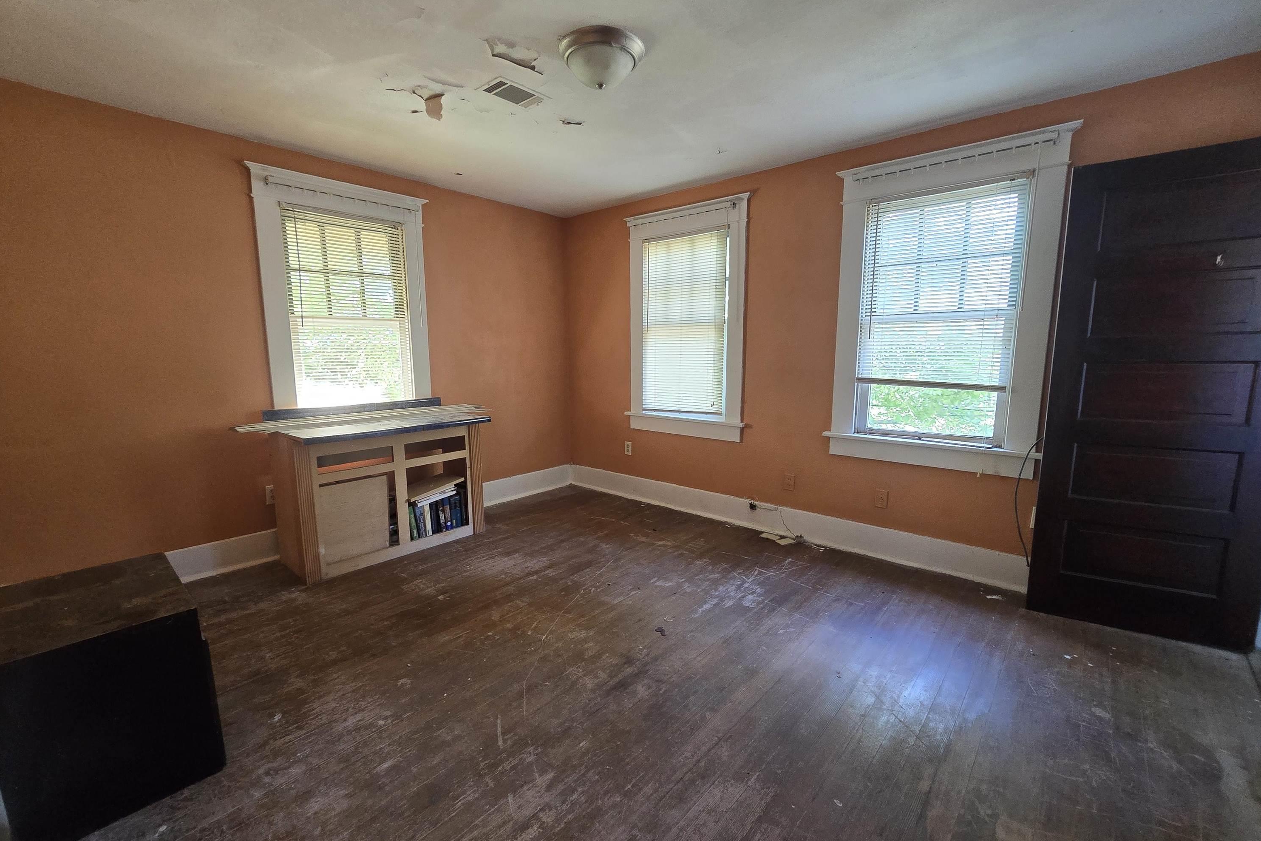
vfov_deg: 81.2
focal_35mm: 14
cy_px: 434
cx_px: 618
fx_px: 490
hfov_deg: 104.2
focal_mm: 2.2
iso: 400
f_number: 2.2
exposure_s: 1/60
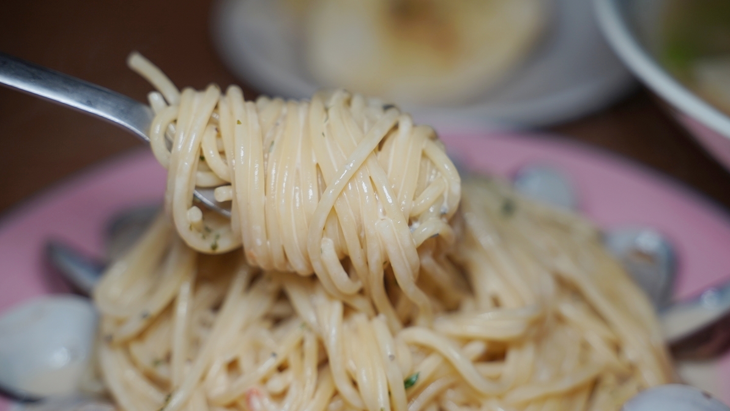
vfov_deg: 15.3
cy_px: 179
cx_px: 367
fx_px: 1529
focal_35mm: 79
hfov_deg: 26.9
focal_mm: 75
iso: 125
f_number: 4
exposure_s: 1/80
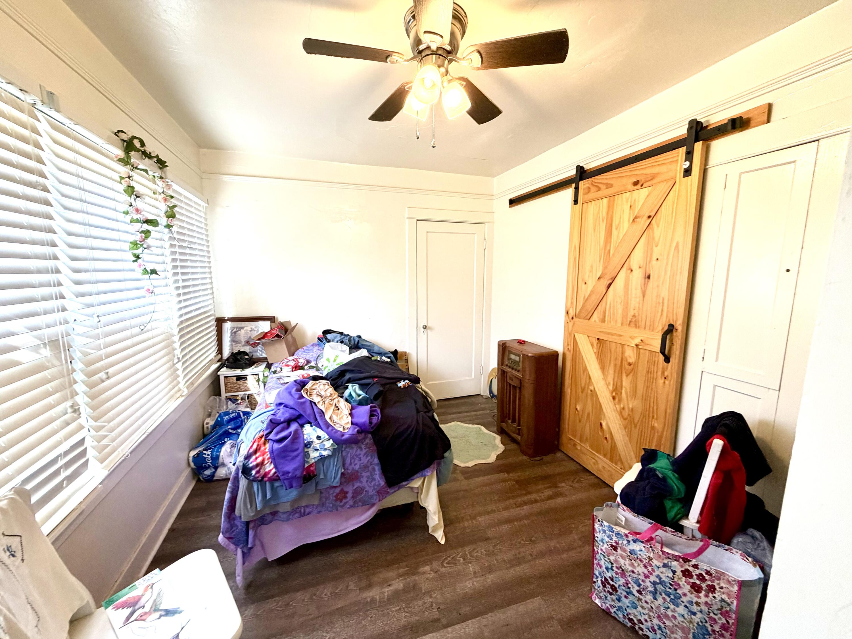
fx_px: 345
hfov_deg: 102.1
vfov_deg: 85.7
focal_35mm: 14
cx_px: 426
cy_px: 320
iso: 250
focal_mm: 2.22
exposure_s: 1/60
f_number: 2.2
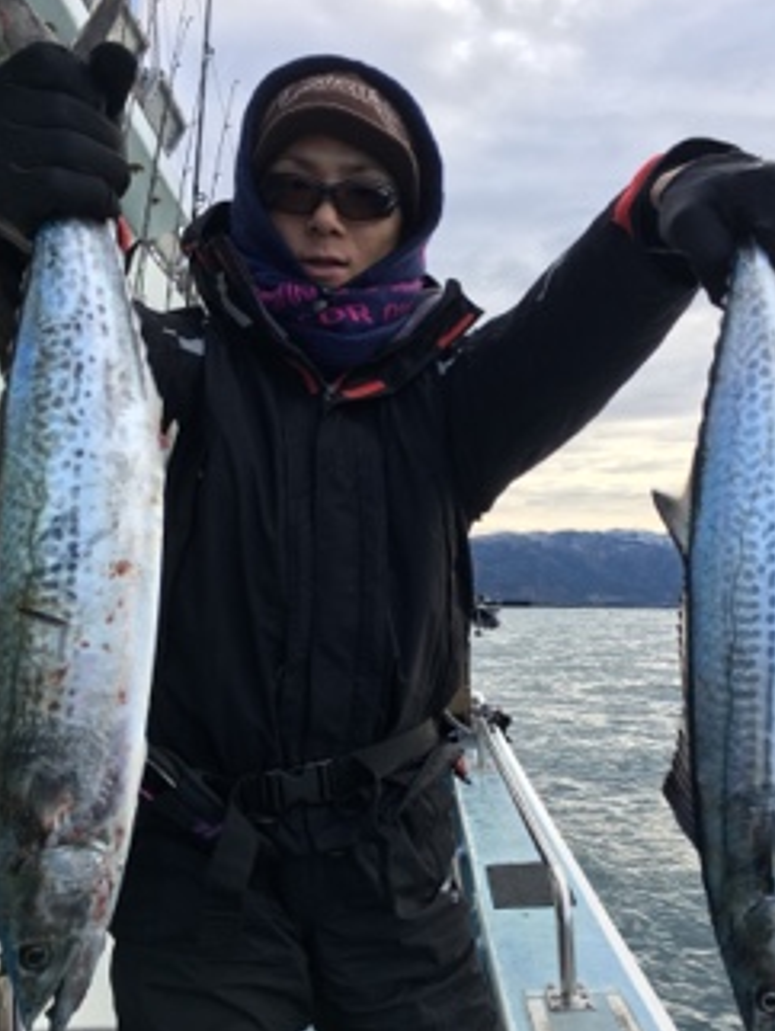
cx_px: 420
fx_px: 1073
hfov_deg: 39.7
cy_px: 576
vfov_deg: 51.2
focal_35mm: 36
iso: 25
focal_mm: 4.15
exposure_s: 1/361
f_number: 2.2
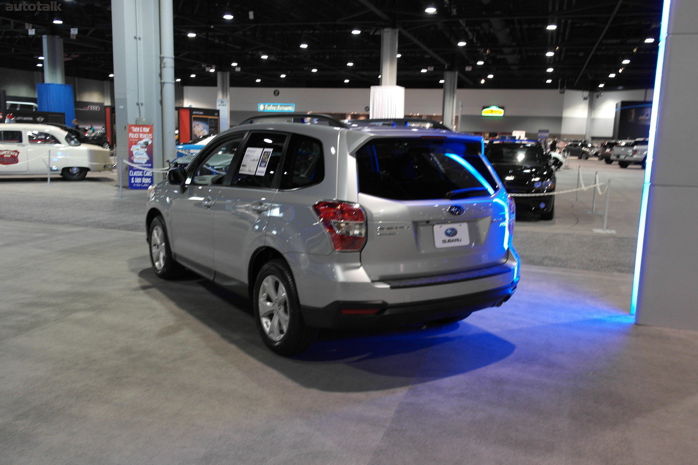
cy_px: 232
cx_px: 349
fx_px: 582
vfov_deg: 43.6
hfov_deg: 61.9
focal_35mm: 30
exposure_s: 1/20
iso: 400
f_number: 3.5
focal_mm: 20
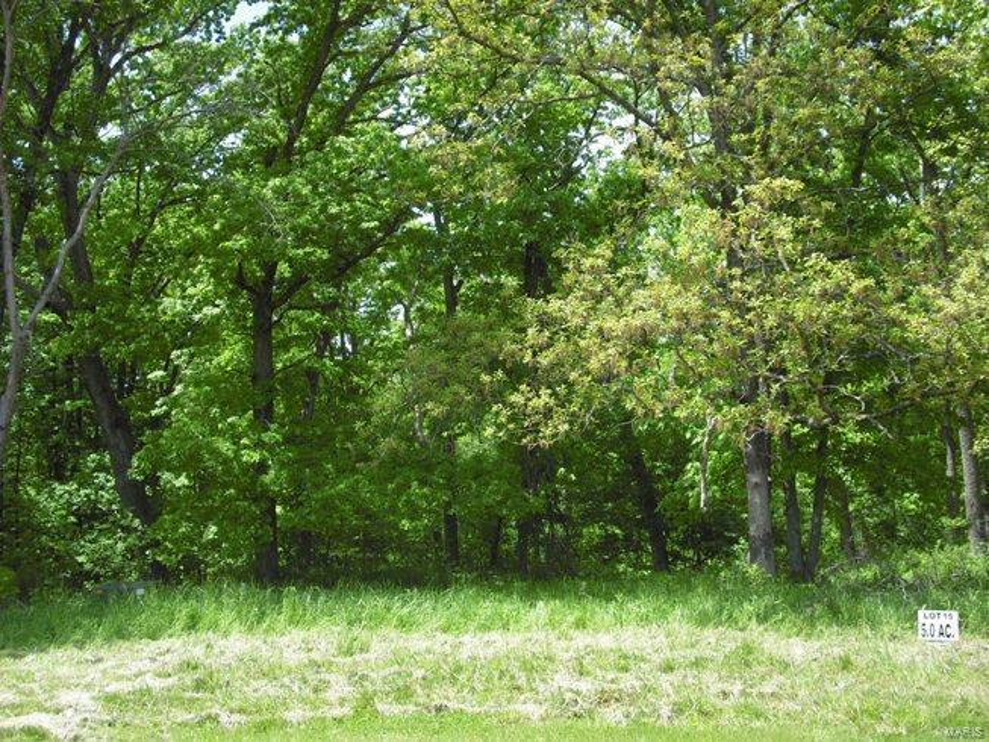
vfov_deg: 37.7
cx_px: 494
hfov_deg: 49.0
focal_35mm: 38
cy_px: 371
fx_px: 1086
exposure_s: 1/125
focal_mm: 6.2
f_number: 5.6
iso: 100
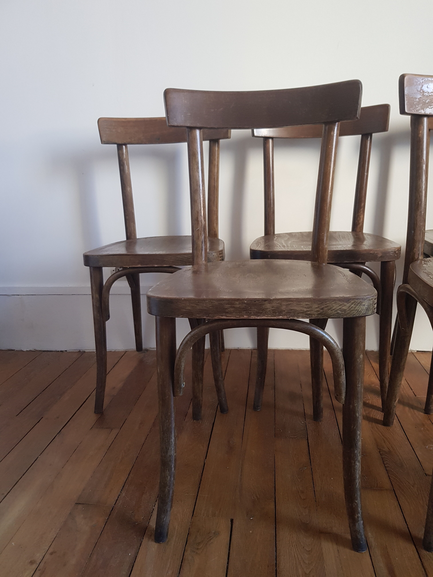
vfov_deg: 67.3
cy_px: 288
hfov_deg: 53.1
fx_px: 434
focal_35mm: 26
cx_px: 216
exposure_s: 1/60
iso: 160
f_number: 1.7
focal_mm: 4.2
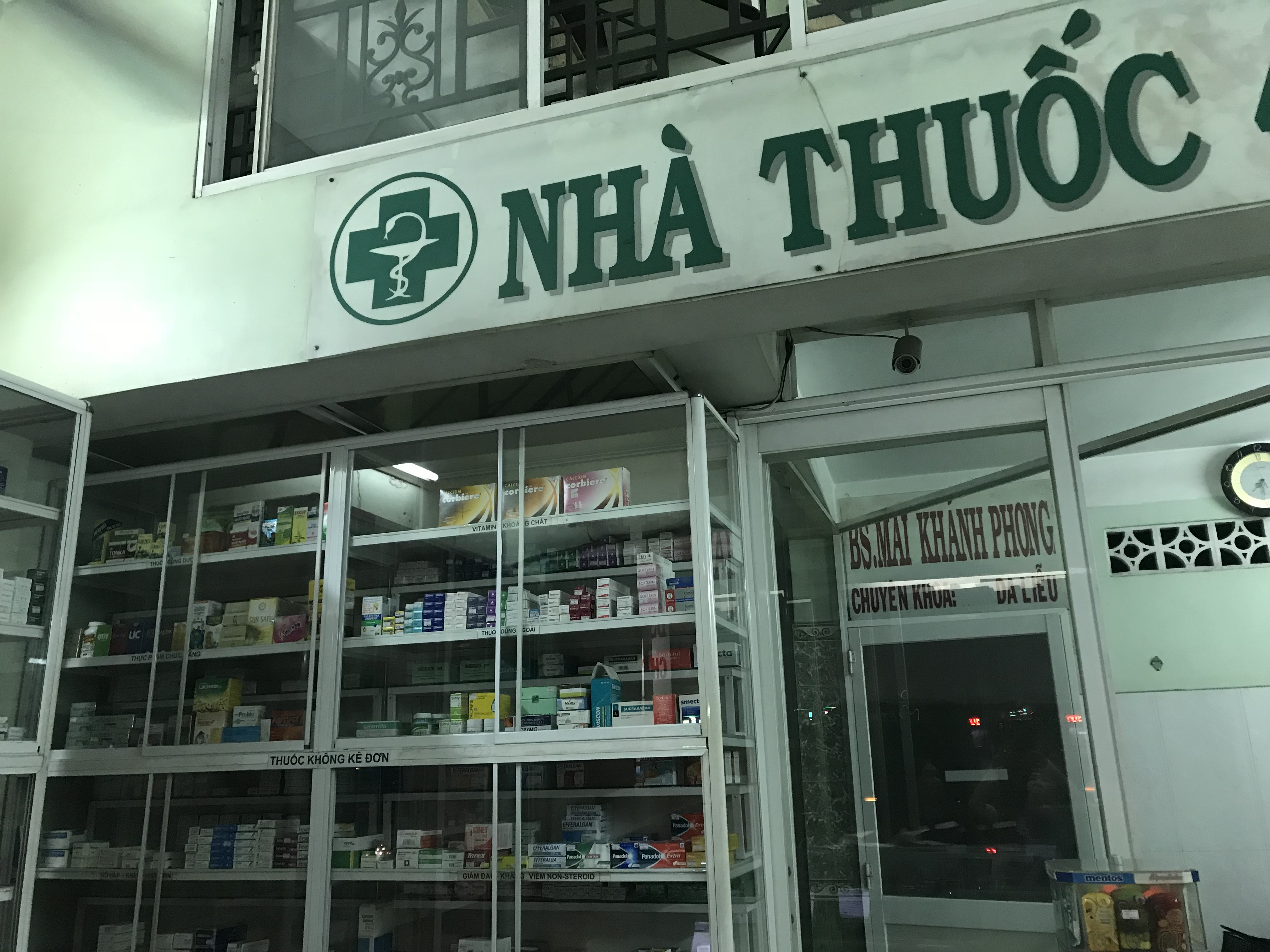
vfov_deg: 49.7
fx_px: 1027
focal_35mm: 28
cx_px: 635
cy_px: 476
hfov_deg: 63.4
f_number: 1.8
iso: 80
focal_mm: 3.99
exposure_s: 1/17
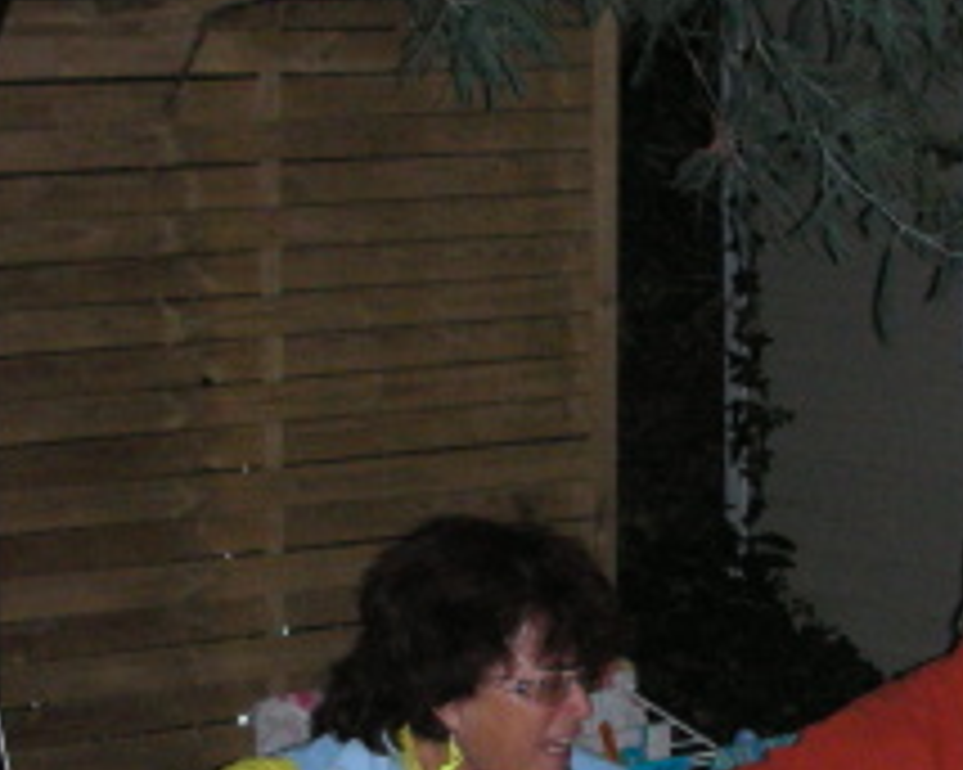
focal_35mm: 104
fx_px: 2963
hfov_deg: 18.4
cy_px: 594
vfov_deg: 14.7
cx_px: 585
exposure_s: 1/60.1
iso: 200
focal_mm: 5.8
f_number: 3
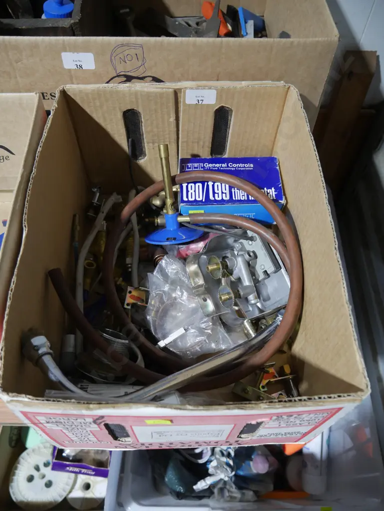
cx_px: 192
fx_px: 414
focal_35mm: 28
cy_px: 256
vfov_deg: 63.4
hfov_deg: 49.8
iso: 800
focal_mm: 14
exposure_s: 1/60
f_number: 3.5
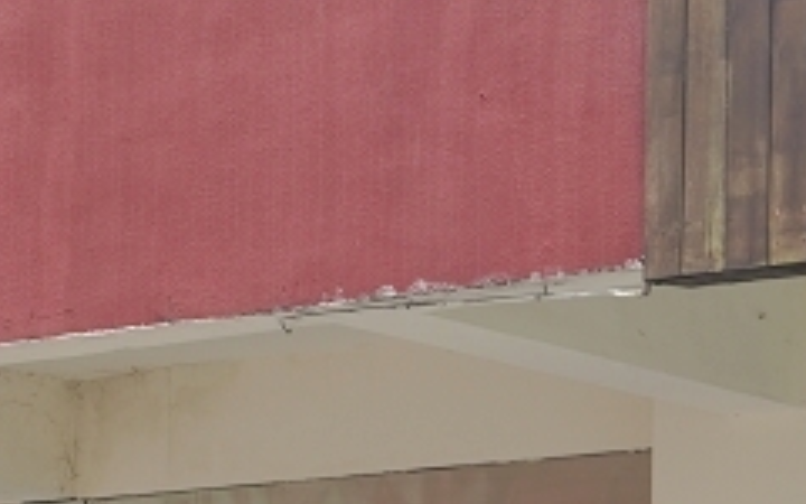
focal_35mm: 163
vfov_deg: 8.0
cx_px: -682
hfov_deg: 11.8
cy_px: 501
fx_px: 3580
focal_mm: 32
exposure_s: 1/60
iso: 100
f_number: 4
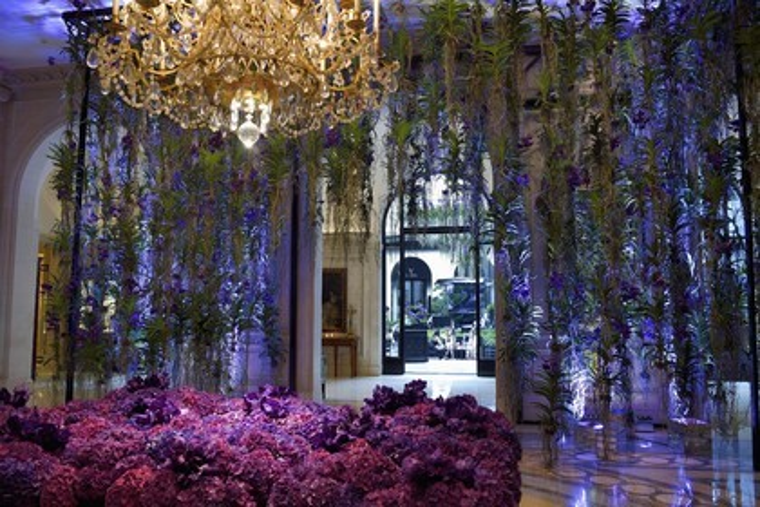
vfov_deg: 45.0
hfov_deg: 63.7
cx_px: 380
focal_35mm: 29
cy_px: 254
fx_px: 612
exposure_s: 1/13
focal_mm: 29
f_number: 7.1
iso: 800
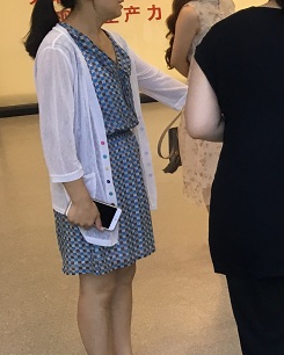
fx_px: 777
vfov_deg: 25.6
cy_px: 124
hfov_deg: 17.9
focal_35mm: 74
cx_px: 458
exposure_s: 1/33
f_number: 2.2
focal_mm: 4.15
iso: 50
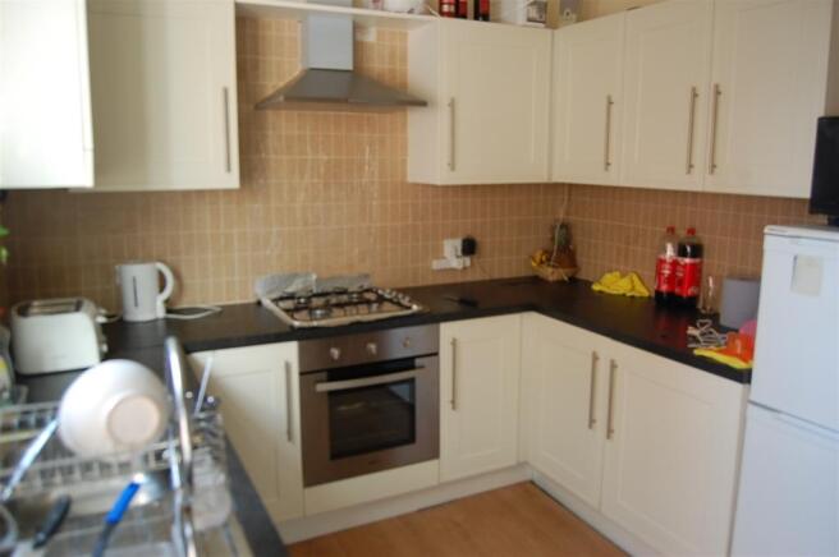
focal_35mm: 27
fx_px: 629
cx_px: 420
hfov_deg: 67.4
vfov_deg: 47.8
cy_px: 278
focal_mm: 18
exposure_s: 1/60
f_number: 4
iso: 400
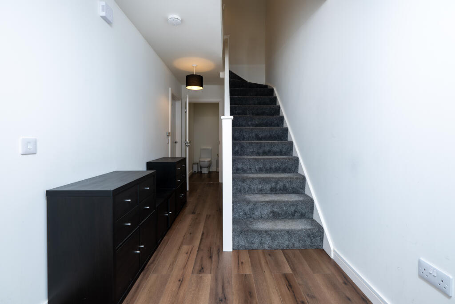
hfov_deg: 100.4
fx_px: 190
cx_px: 228
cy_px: 152
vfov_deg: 77.3
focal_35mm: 15
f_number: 5.6
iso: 400
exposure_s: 1/60
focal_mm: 10
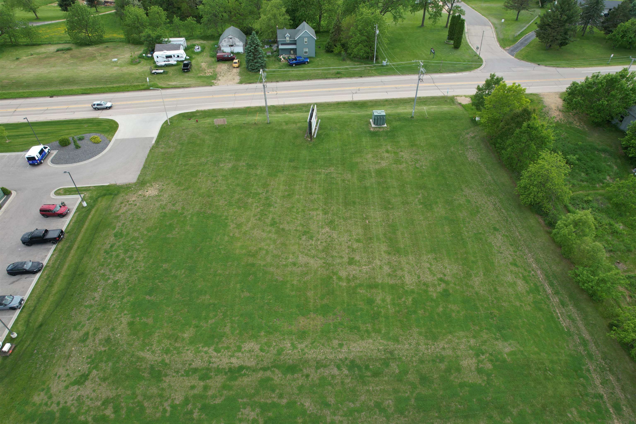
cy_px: 212
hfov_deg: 78.6
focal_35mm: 22
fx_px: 389
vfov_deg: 57.2
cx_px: 318
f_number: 2.8
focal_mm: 8.38
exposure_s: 1/400
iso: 100
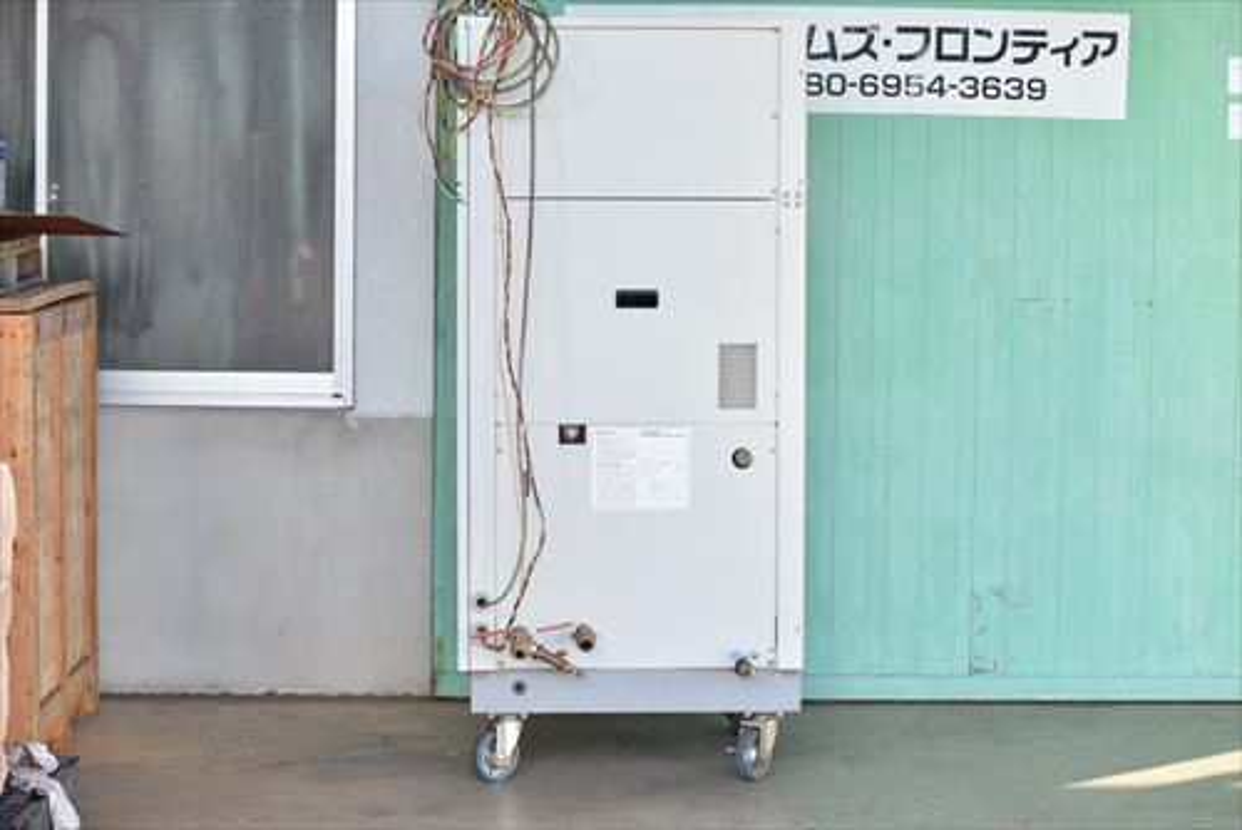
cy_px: 415
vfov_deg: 15.7
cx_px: 621
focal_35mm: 87
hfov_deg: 23.4
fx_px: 3003
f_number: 6.3
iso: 1250
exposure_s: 1/640
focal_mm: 58
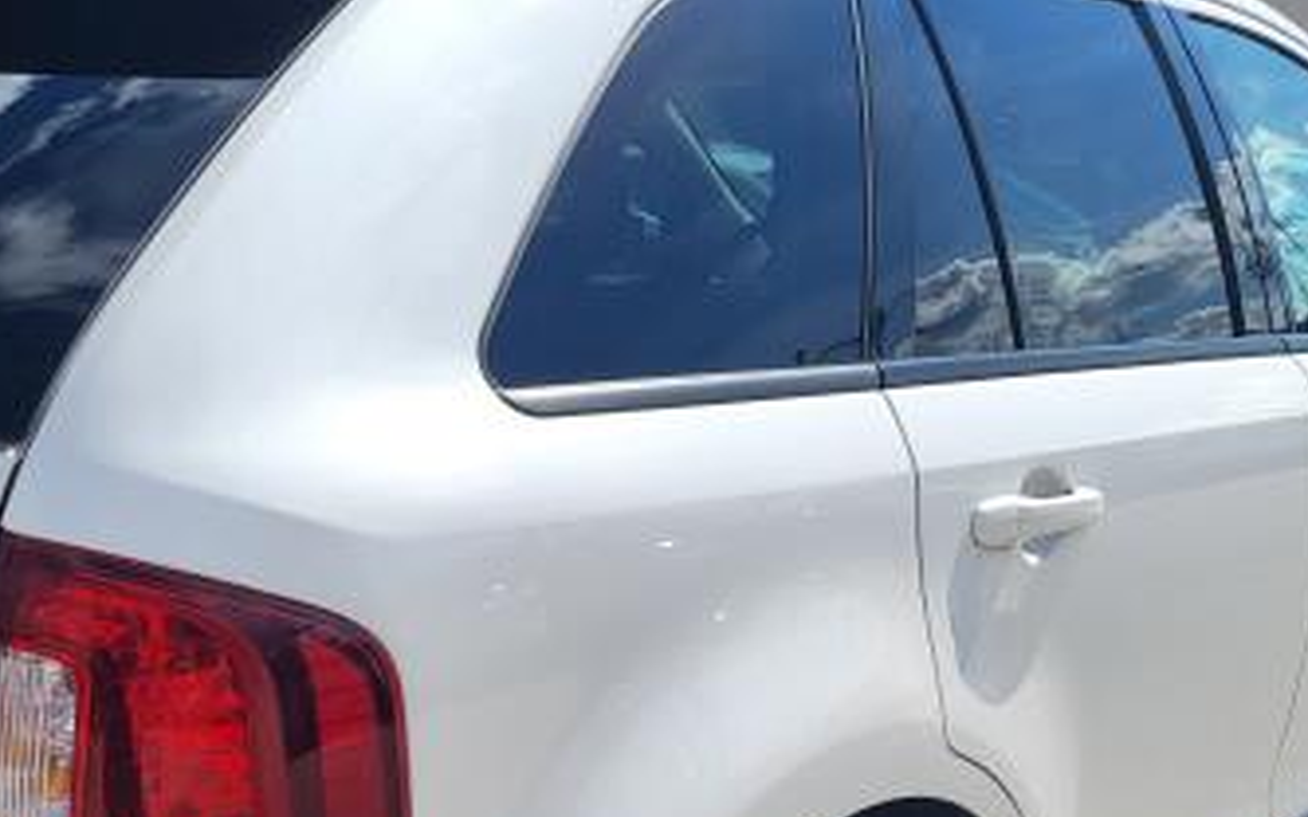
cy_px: 746
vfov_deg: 23.7
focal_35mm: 53
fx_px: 1889
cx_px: 515
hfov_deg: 38.0
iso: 40
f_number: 1.8
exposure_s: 1/2782
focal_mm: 5.4
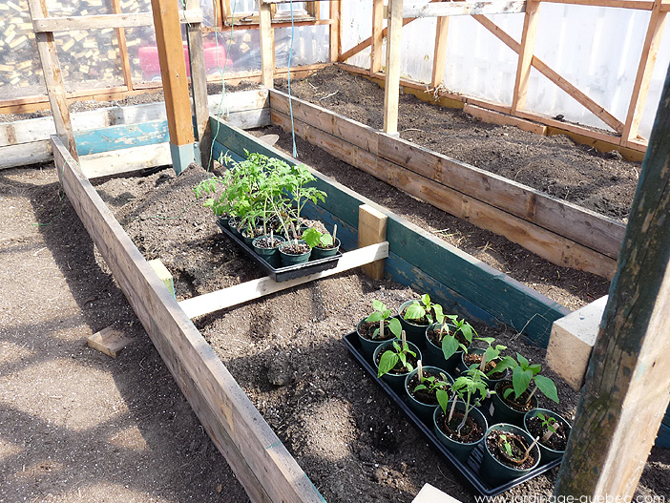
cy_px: 253
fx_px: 542
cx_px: 333
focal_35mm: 28
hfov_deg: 63.4
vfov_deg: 49.8
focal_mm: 4.8
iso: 100
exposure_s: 1/160
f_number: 4
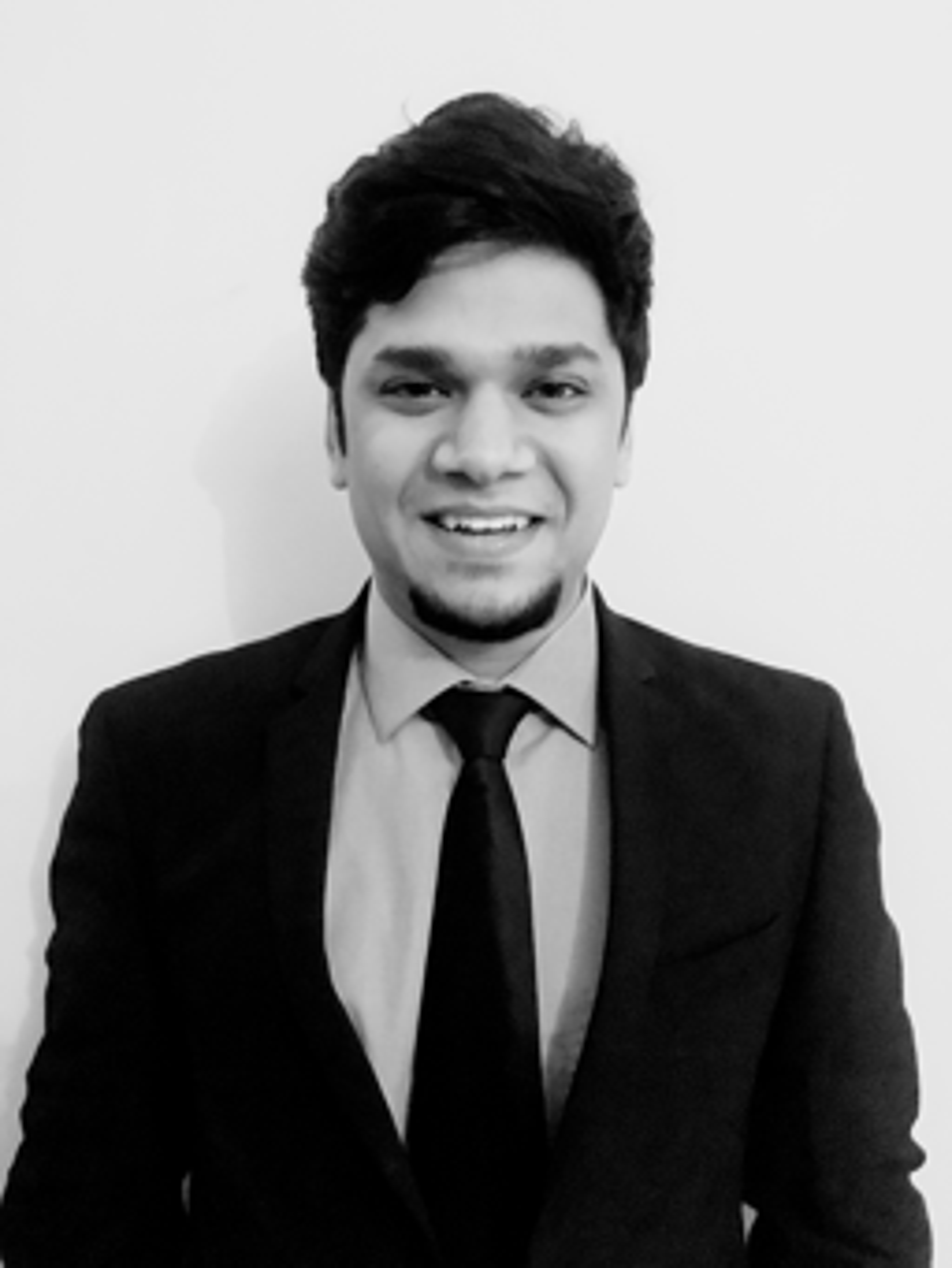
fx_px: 1063
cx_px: 476
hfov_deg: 48.3
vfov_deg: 61.6
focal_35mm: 29
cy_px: 634
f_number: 2.2
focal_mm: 4.15
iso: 2000
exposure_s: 1/17
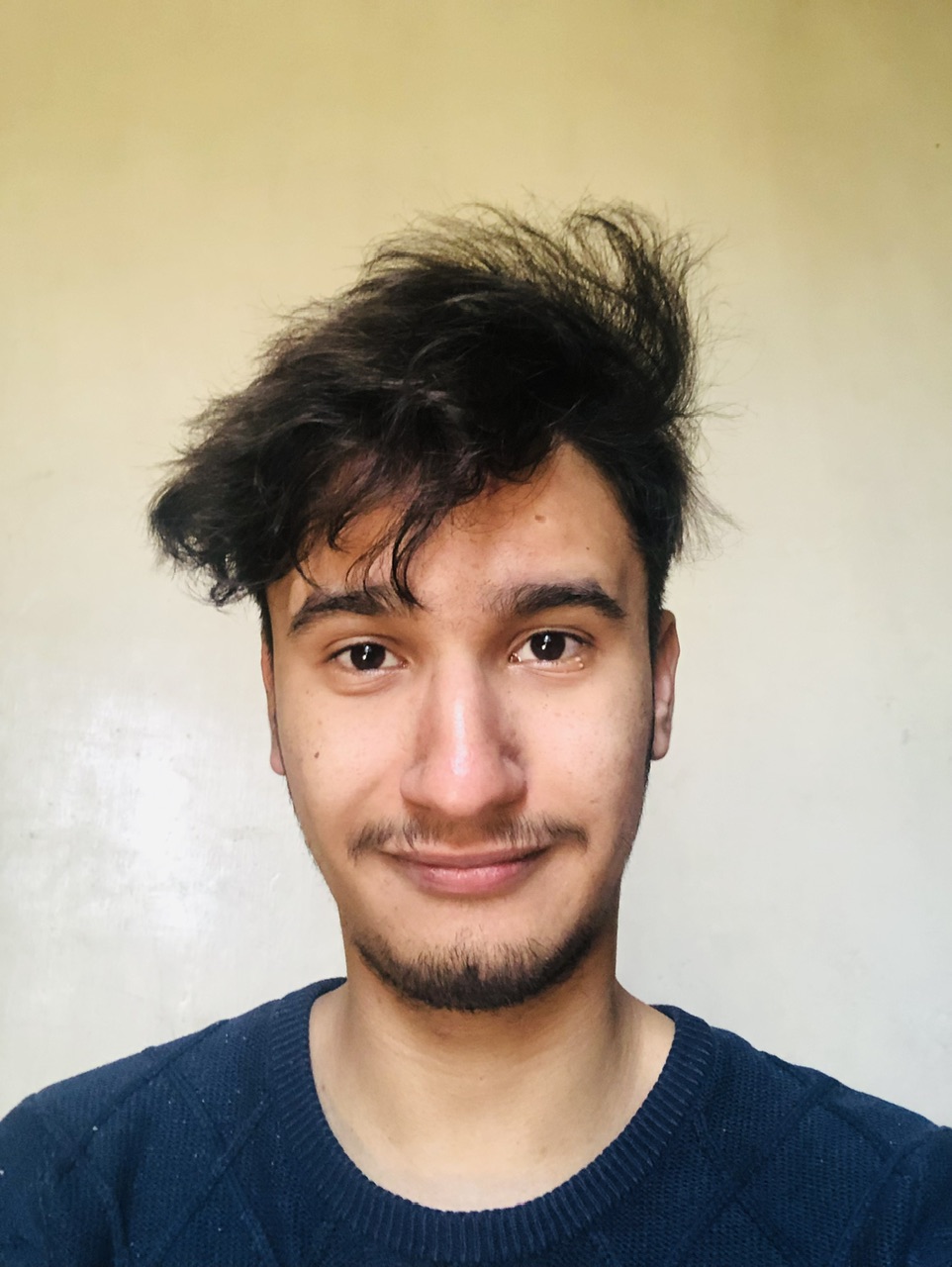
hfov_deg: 44.2
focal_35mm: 32
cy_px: 634
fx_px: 1172
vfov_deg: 56.8
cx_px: 476
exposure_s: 1/60
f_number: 2.2
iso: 200
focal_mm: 2.87
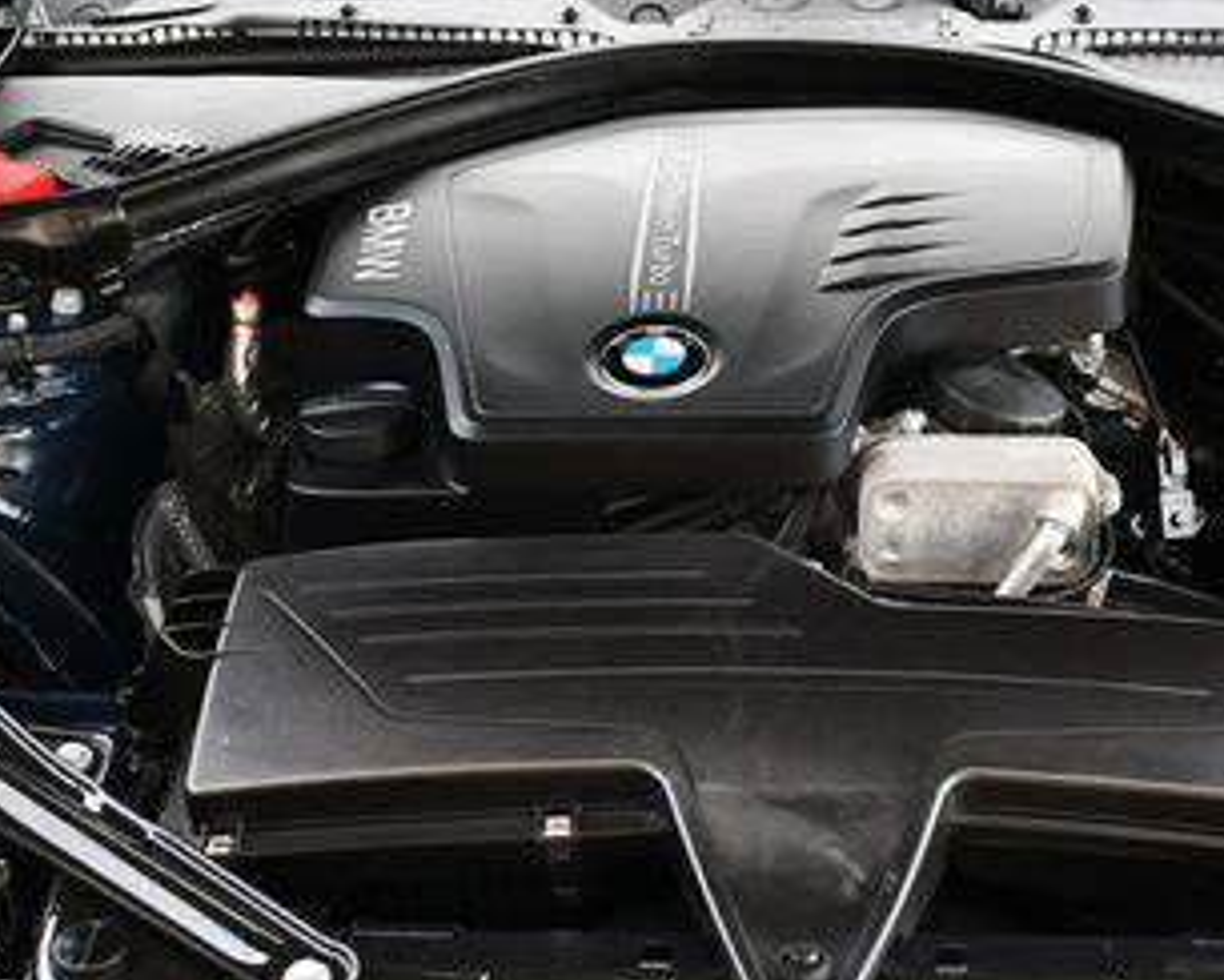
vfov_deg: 21.5
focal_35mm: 71
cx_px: 807
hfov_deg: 26.6
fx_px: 2572
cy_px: 438
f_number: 3.5
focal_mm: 18
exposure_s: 1/250
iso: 450
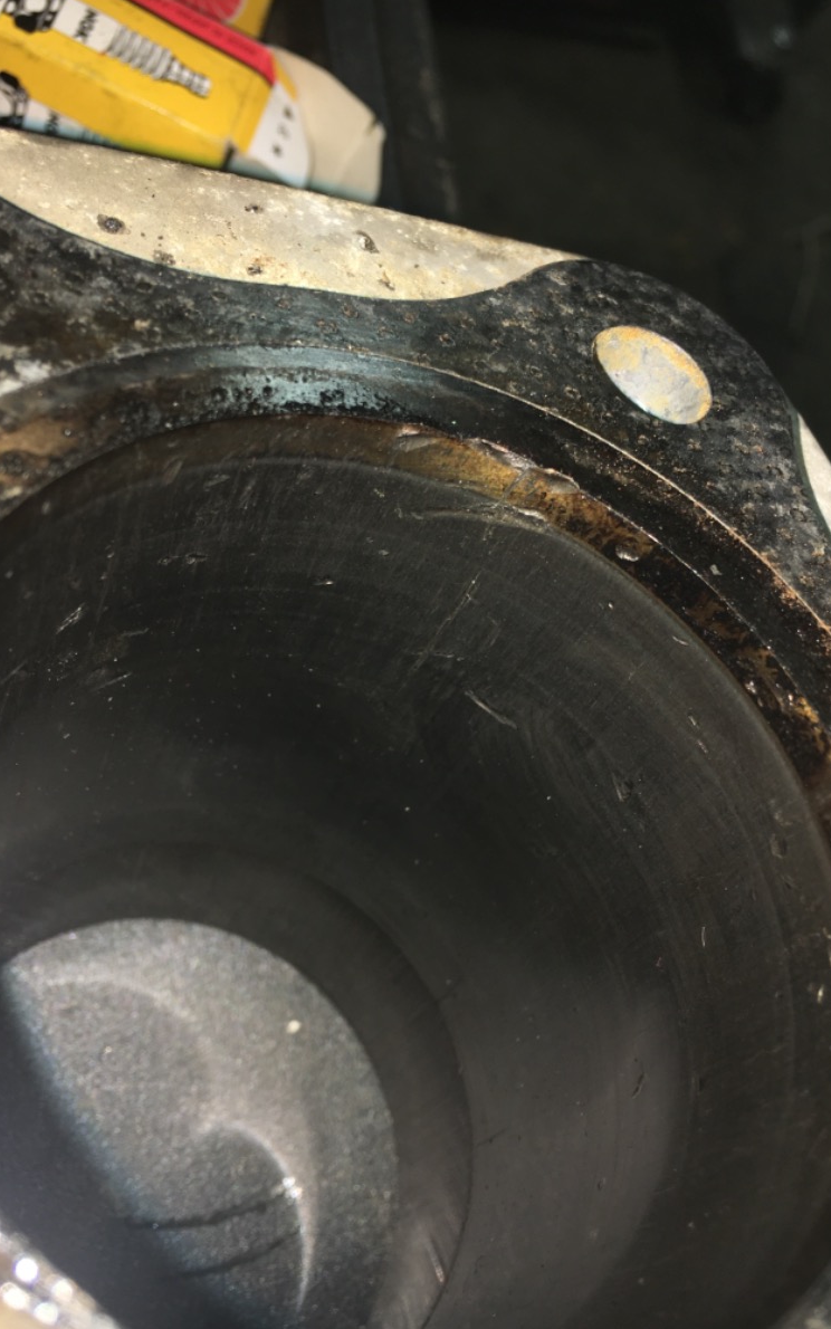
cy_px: 661
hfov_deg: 40.6
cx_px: 420
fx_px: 1123
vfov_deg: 61.2
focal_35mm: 31
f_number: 2.2
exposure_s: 1/43
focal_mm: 4.15
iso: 25
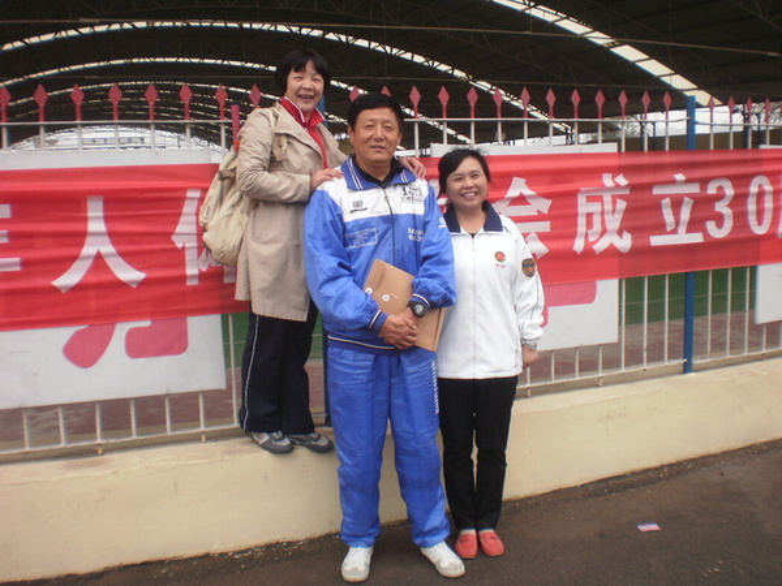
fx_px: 813
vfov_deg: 39.7
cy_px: 293
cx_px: 391
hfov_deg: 51.4
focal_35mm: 36
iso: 100
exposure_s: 1/80
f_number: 4.6
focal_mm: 6.3
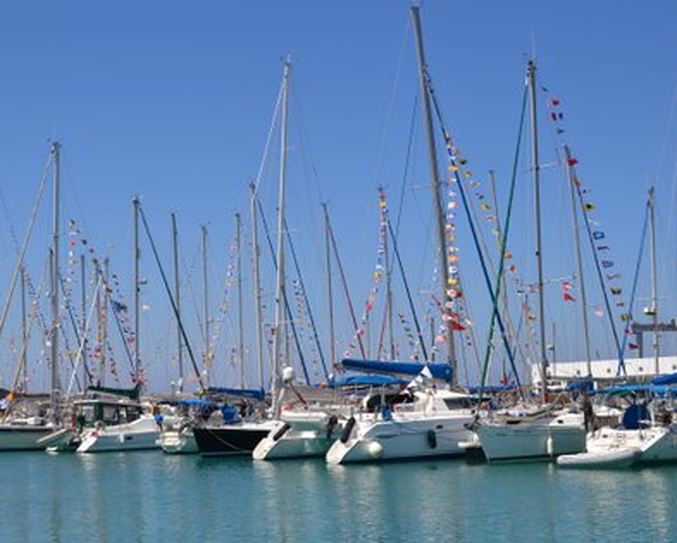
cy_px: 272
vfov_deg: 27.6
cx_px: 279
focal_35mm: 55
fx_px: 1103
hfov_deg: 34.0
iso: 100
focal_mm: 32
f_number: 10
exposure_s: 1/400
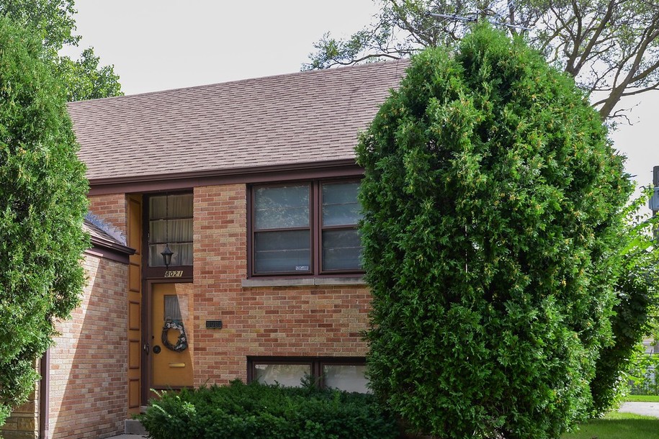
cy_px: 291
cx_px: 99
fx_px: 842
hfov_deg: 40.3
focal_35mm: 46
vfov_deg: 29.1
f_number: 8
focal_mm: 26
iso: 200
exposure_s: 1/160
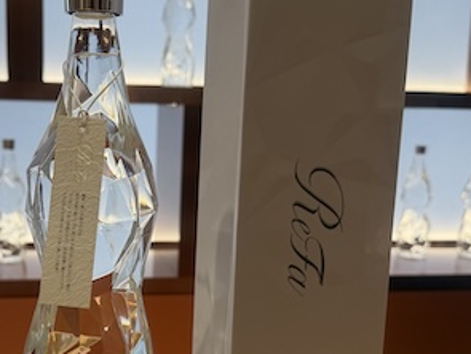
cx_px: 147
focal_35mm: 52
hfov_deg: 36.3
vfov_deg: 28.0
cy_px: 225
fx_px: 708
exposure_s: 1/284
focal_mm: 6.76
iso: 80
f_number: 1.78
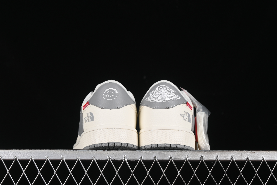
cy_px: 92
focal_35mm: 75
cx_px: 138
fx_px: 577
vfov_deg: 18.2
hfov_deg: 27.0
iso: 160
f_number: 8
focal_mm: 50
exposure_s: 1/80
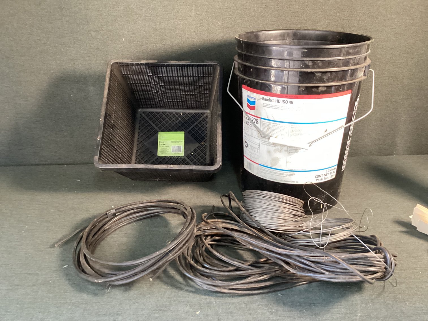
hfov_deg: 58.3
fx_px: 383
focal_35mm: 31
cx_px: 214
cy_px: 160
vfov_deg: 45.4
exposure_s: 1/60
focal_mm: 3.3
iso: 400
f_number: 2.4
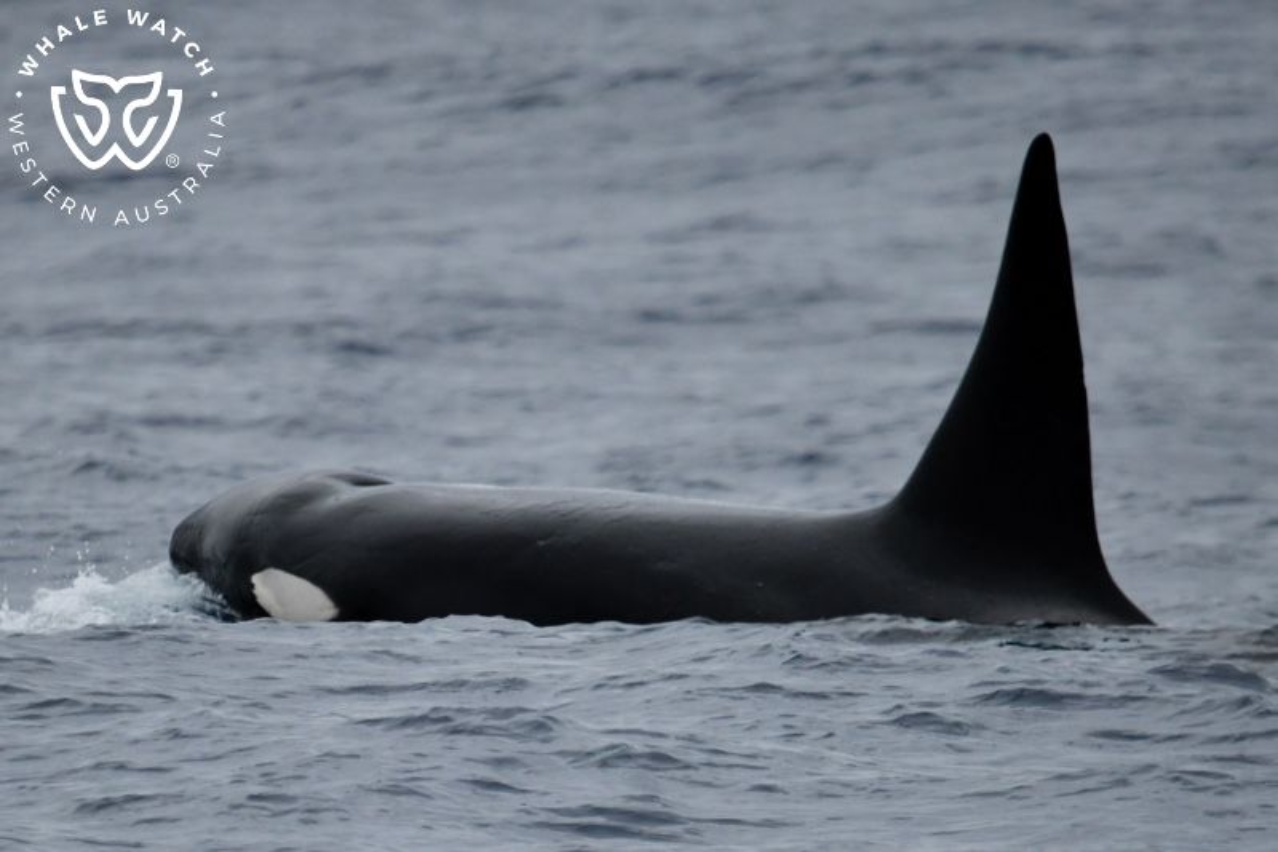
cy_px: 426
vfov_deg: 2.3
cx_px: 639
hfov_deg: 3.4
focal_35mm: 600
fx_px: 21294
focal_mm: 600
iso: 1400
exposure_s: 1/8000
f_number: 6.3
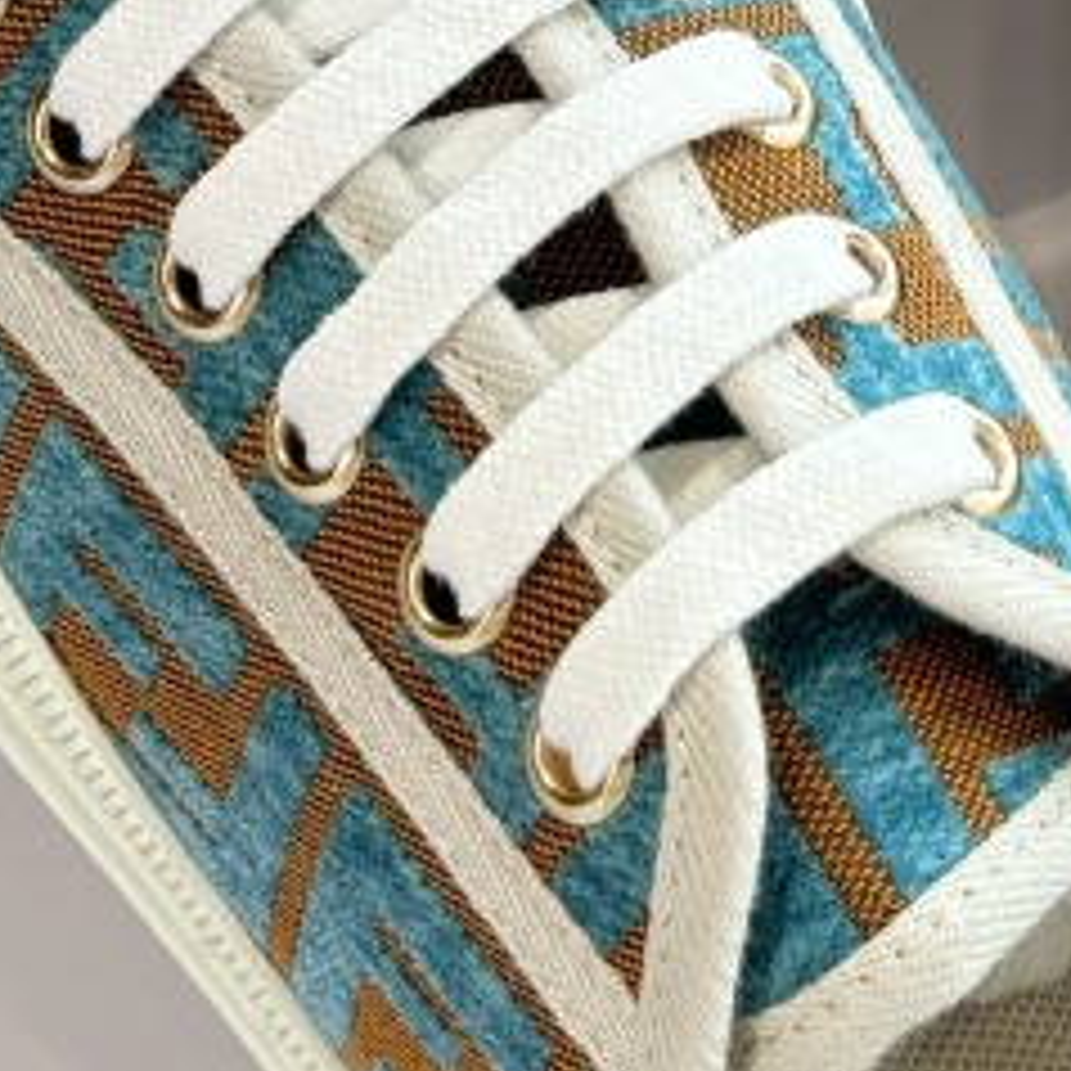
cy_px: -441
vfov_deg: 12.1
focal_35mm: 139
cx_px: 1166
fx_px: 4866
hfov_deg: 12.4
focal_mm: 5.96
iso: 50
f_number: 1.6
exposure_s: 1/217
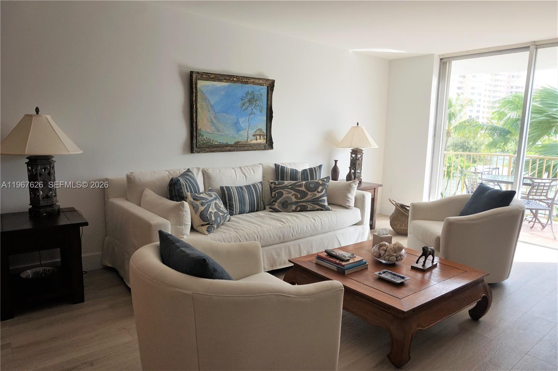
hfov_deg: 73.8
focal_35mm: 24
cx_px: 279
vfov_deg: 53.1
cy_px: 186
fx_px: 372
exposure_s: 1/100
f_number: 8
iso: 320
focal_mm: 16
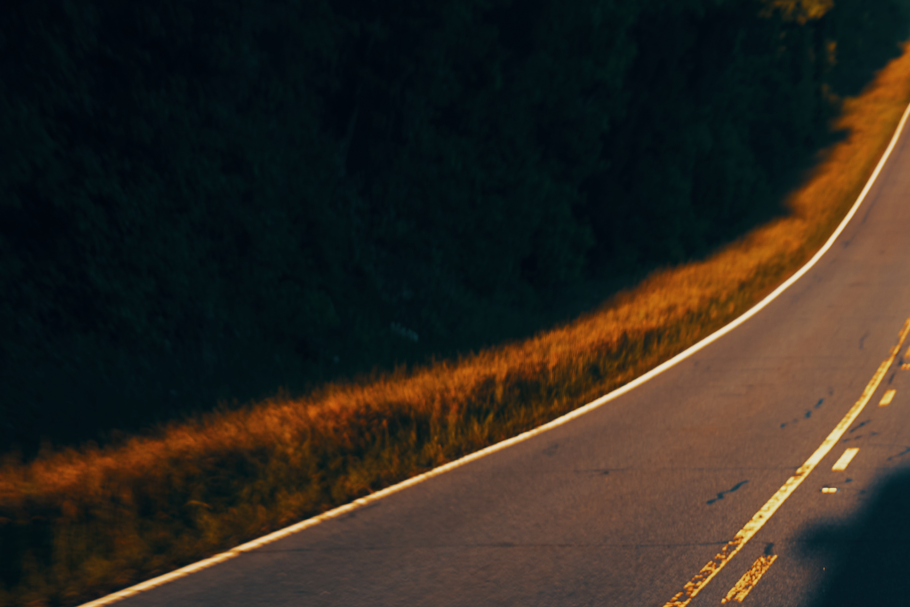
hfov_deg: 12.7
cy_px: 668
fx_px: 3993
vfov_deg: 8.6
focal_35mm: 158
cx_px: 1103
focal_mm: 50
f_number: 2.2
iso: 100
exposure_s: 1/50
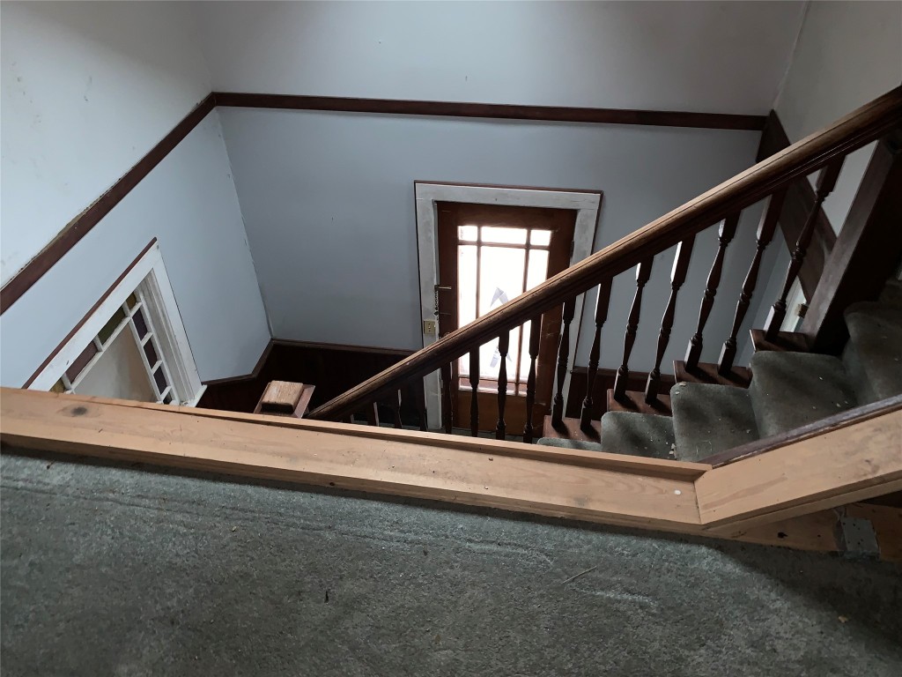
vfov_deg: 53.1
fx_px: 677
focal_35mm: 26
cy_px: 338
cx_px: 451
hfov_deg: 67.3
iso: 160
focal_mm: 4.25
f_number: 1.8
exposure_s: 1/4
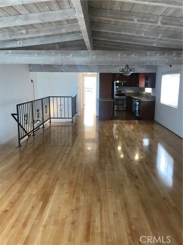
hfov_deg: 49.7
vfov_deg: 63.4
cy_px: 122
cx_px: 92
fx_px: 197
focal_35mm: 28
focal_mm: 3.99
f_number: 1.8
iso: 32
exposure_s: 1/30
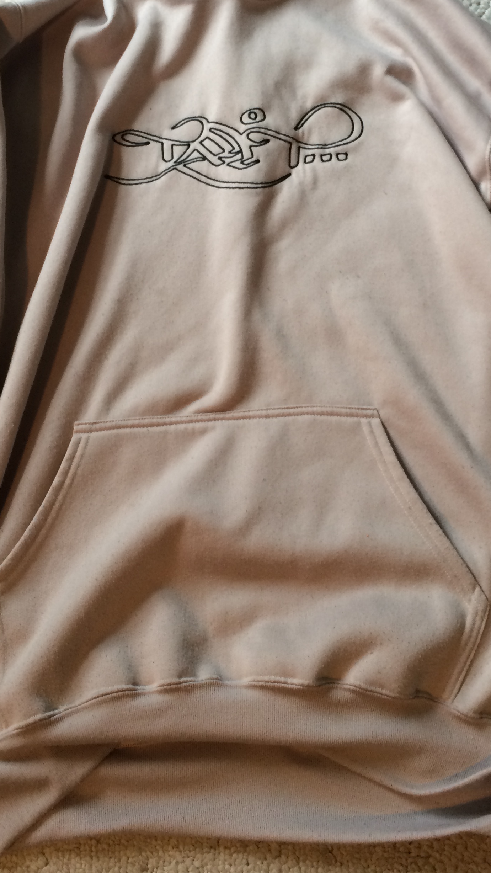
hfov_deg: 28.3
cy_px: 300
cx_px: 231
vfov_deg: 47.7
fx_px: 972
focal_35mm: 42
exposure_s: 1/30
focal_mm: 4.15
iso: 80
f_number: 2.2
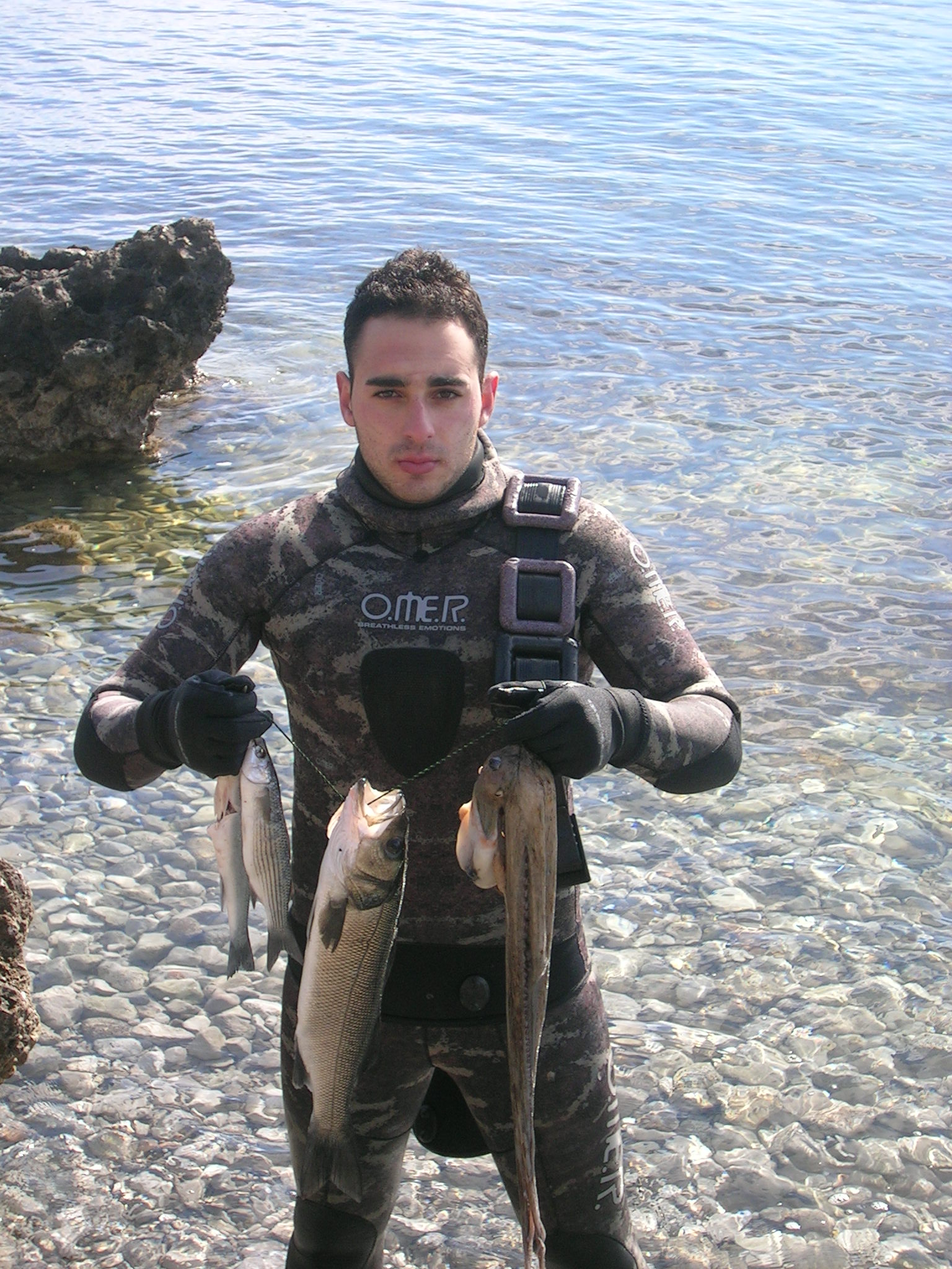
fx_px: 2677
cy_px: 634
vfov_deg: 26.7
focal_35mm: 73
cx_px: 476
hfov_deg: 20.2
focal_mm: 11.1
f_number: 3.8
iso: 50
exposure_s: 1/287
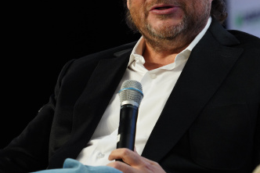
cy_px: 39
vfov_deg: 2.4
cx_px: 72
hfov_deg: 3.6
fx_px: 4114
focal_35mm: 570
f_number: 5.6
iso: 1600
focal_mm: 315
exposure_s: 1/320
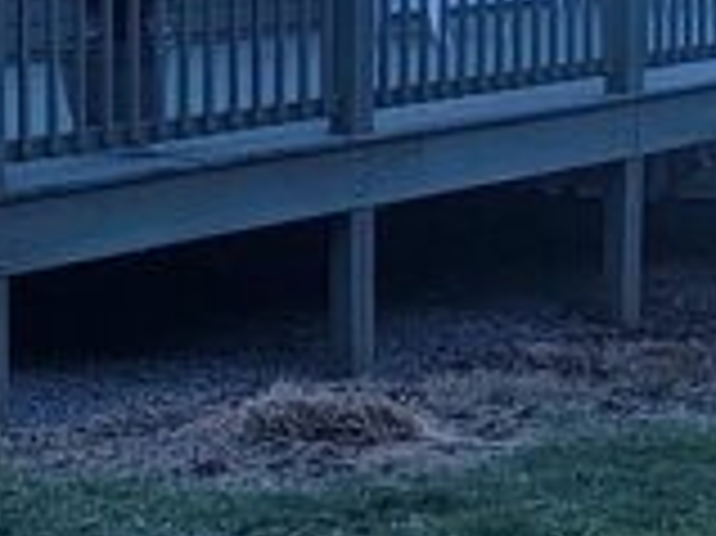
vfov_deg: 14.7
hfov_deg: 20.0
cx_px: 284
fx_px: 2026
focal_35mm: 98
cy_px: -77
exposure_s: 1/276
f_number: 2.2
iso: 50
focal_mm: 2.2
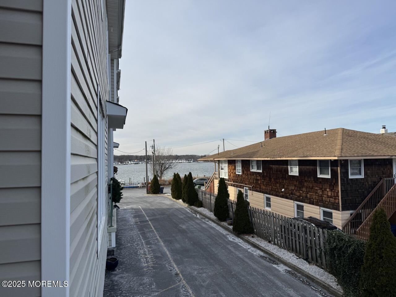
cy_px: 148
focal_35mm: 24
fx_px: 275
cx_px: 198
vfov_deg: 56.8
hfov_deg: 71.6
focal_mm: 6.76
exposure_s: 1/4608
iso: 80
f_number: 1.78
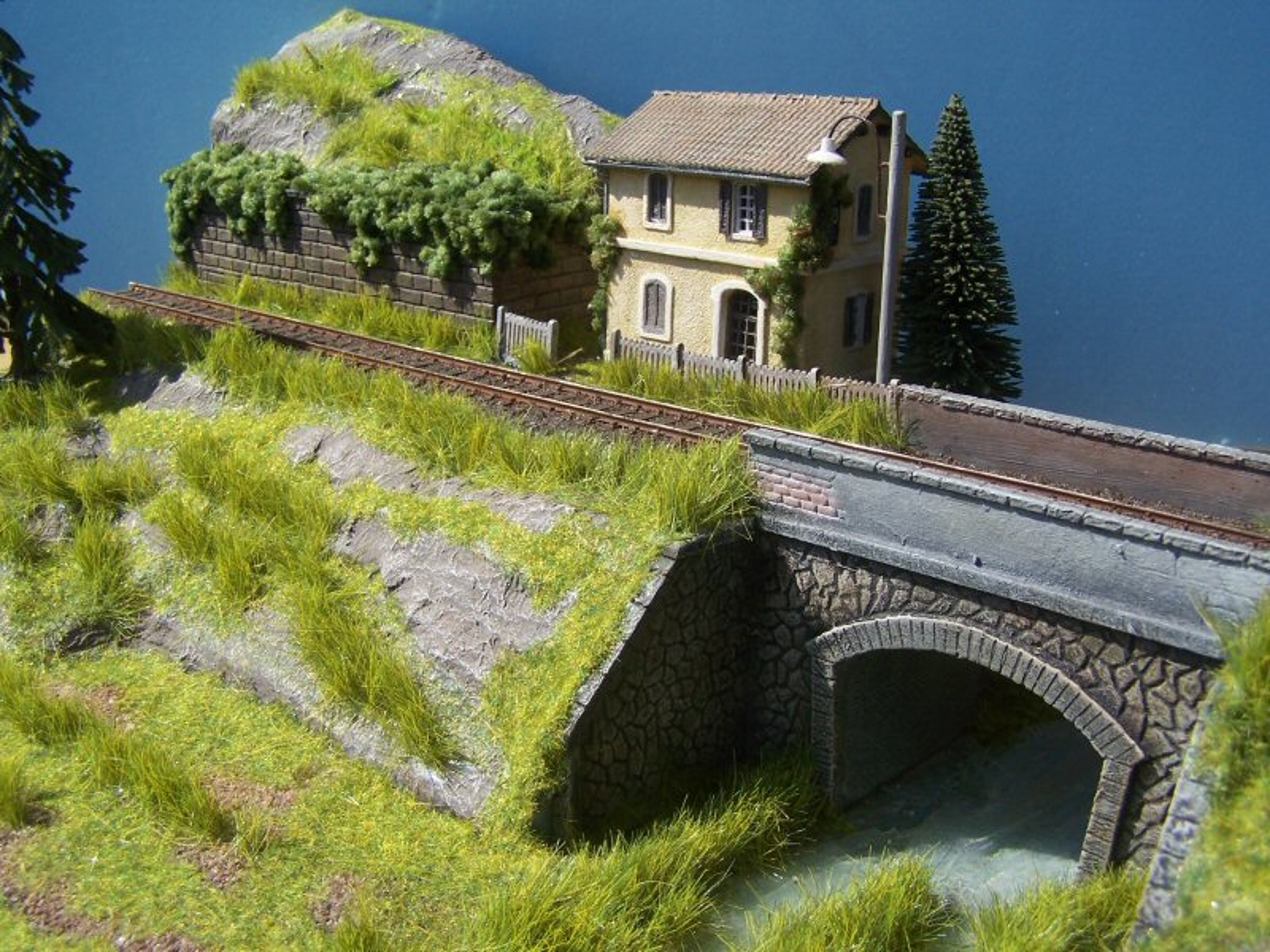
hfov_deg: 49.0
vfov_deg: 37.7
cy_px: 476
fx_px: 1394
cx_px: 635
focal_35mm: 38
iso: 80
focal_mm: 6.3
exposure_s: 1/750
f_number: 4
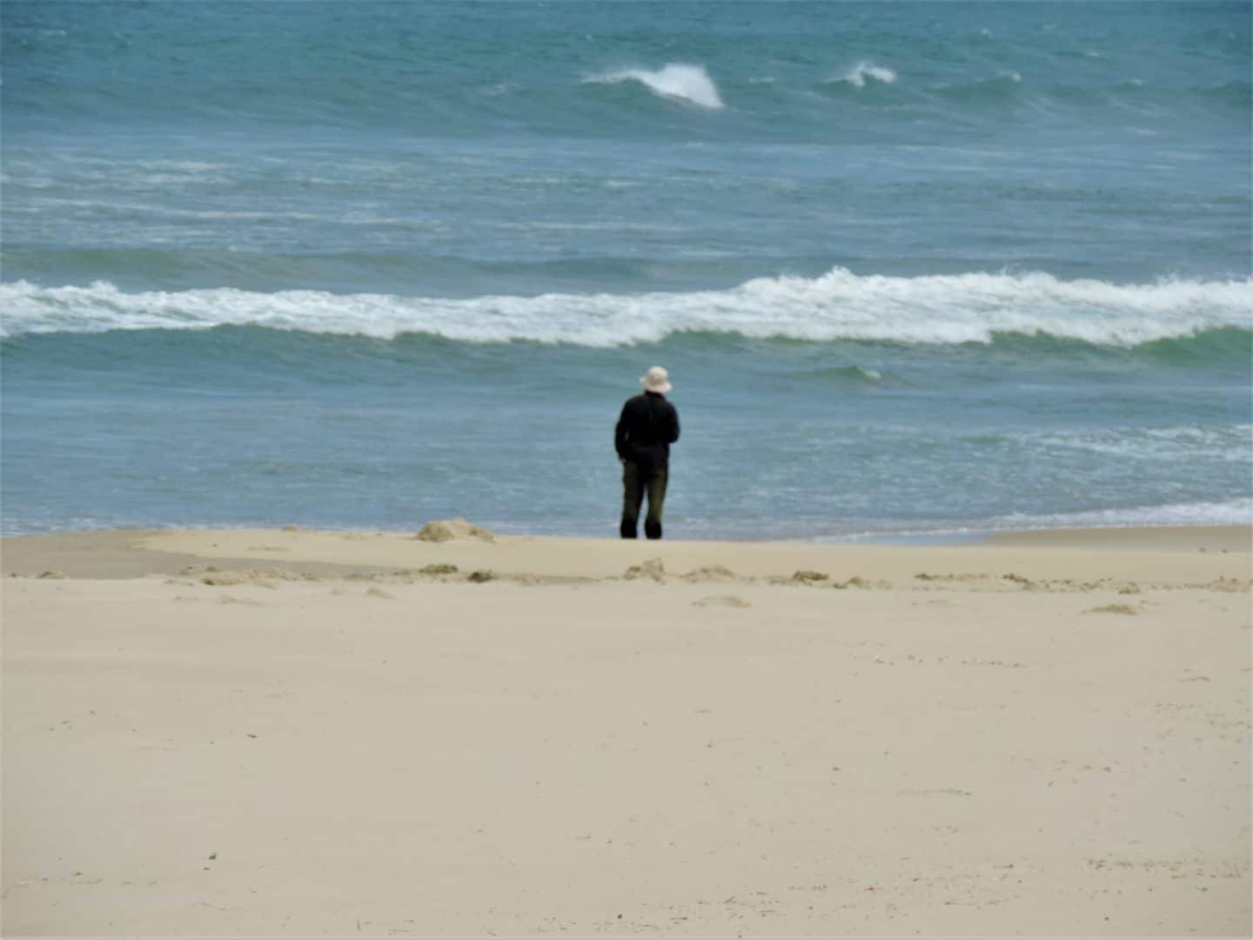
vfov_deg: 3.4
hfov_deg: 4.6
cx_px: 626
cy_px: 470
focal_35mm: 435
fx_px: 15746
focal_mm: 77.5
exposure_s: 1/800
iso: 80
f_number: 4.9
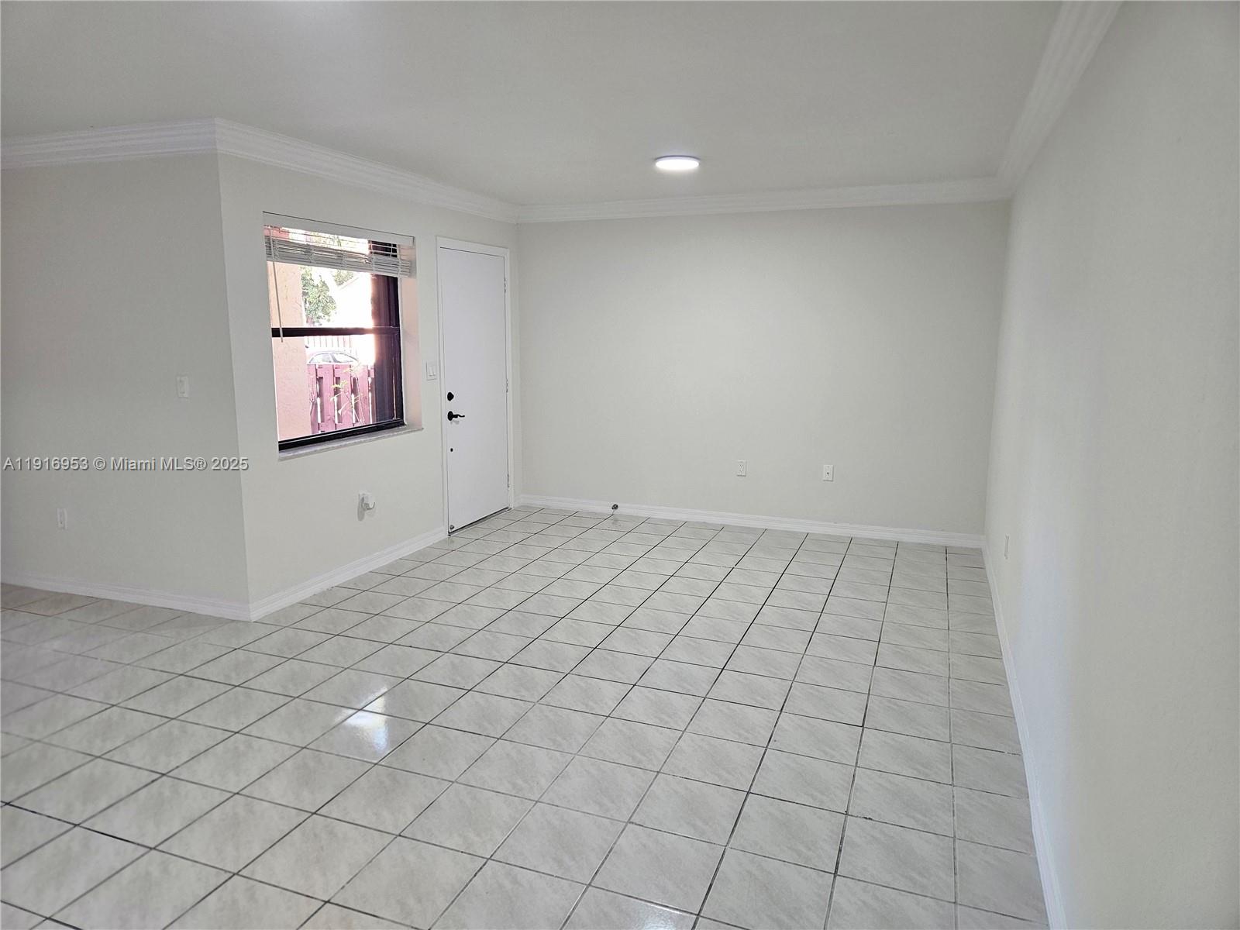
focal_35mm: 23
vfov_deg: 58.9
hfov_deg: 73.9
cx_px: 620
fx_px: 824
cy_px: 465
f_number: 1.8
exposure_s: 1/120
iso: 160
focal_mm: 5.4
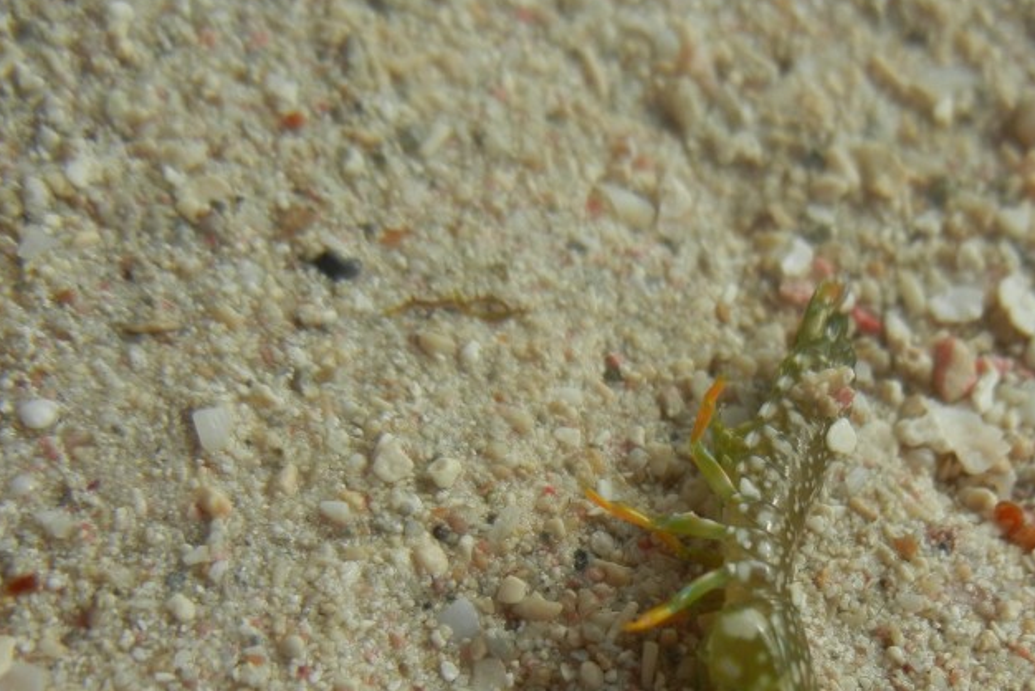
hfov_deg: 38.4
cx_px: 691
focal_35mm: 51
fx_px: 1467
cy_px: 560
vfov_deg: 26.0
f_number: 7
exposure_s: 1/310
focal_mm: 5.4
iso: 160
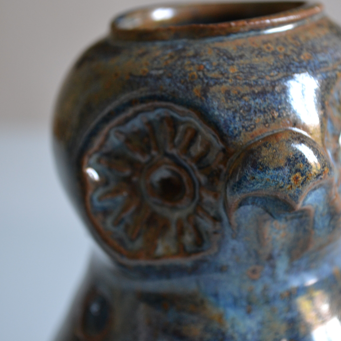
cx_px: 197
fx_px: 914
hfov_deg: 21.1
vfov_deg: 21.1
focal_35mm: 82
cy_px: 159
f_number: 5.3
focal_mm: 40
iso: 560
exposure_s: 1/15
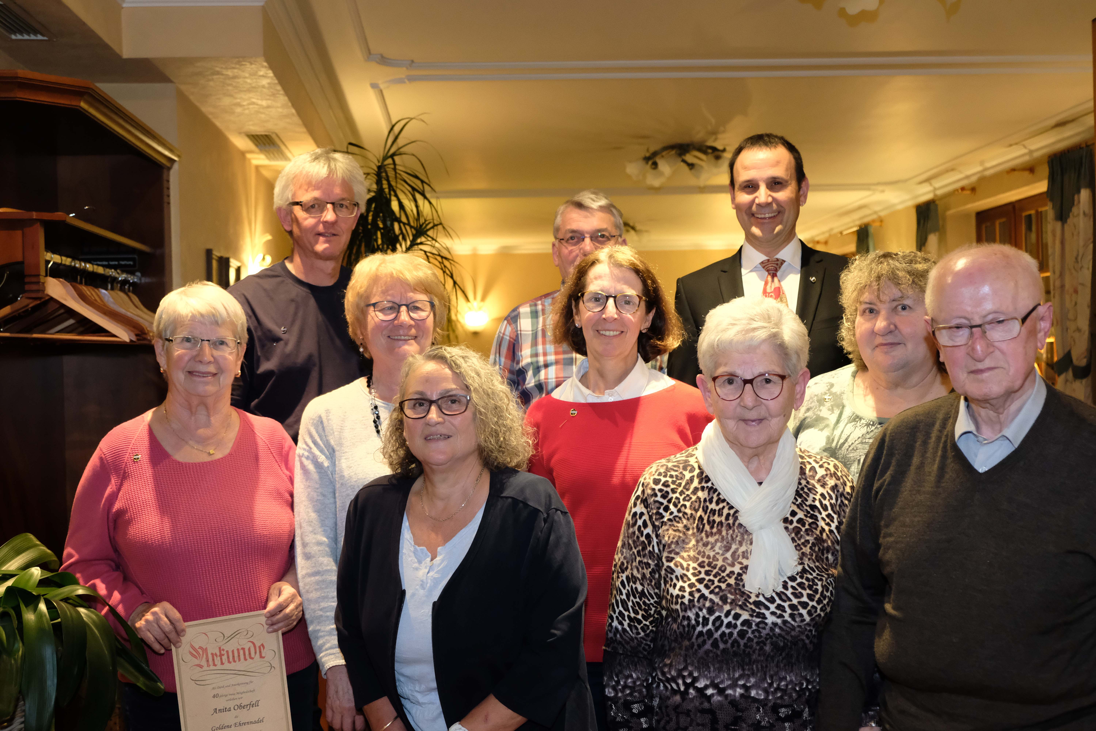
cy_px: 366
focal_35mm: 42
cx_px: 548
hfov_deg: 46.4
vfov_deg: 31.9
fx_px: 1279
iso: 3200
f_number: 3.2
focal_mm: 27.7
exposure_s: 1/30
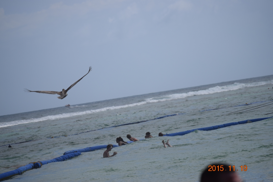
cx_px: 136
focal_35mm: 300
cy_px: 91
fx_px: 2274
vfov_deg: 4.6
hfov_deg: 6.9
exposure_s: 1/2000
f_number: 5.6
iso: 200
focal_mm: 200
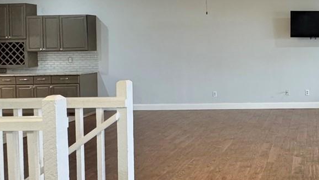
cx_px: 291
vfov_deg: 28.0
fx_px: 355
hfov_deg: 43.8
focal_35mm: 42
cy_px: 47
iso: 500
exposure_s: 1/60
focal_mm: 2.22
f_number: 2.2
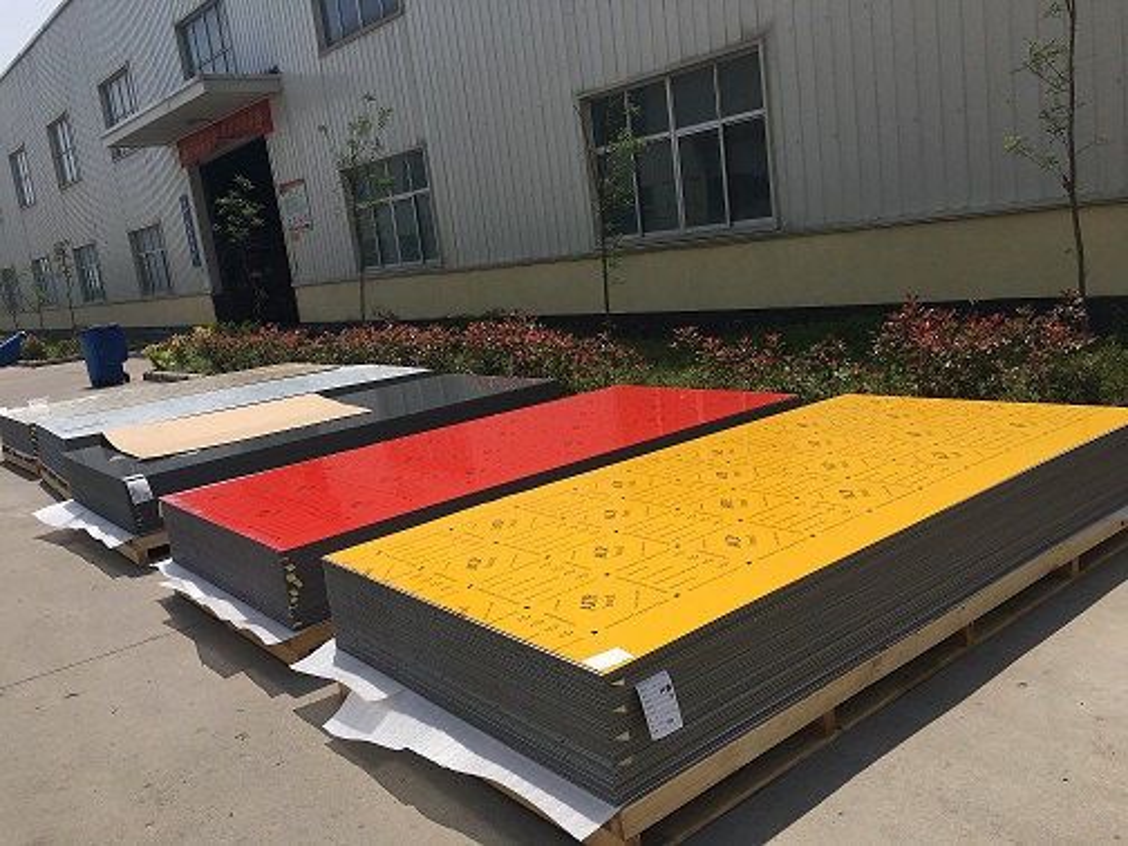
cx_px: 564
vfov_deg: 48.2
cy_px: 423
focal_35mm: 29
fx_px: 945
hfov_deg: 61.7
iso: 25
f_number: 2.2
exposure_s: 1/2481
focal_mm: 4.15
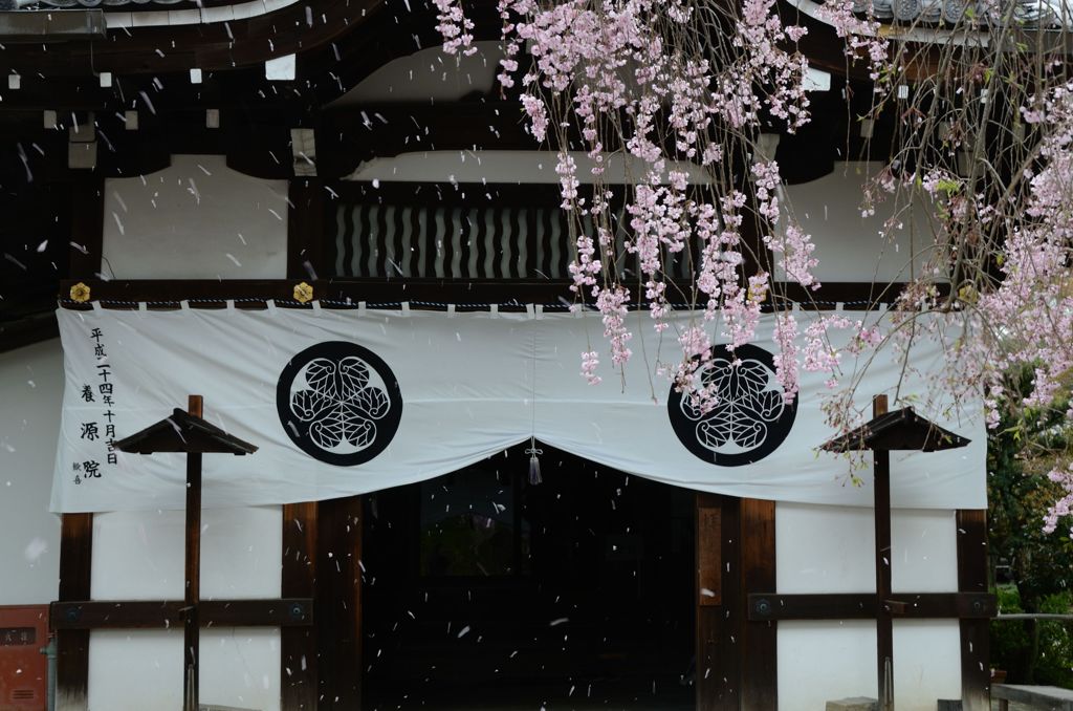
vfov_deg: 25.6
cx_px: 536
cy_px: 356
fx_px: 1561
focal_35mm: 52
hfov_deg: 37.9
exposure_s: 1/80
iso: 200
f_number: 8
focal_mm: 35
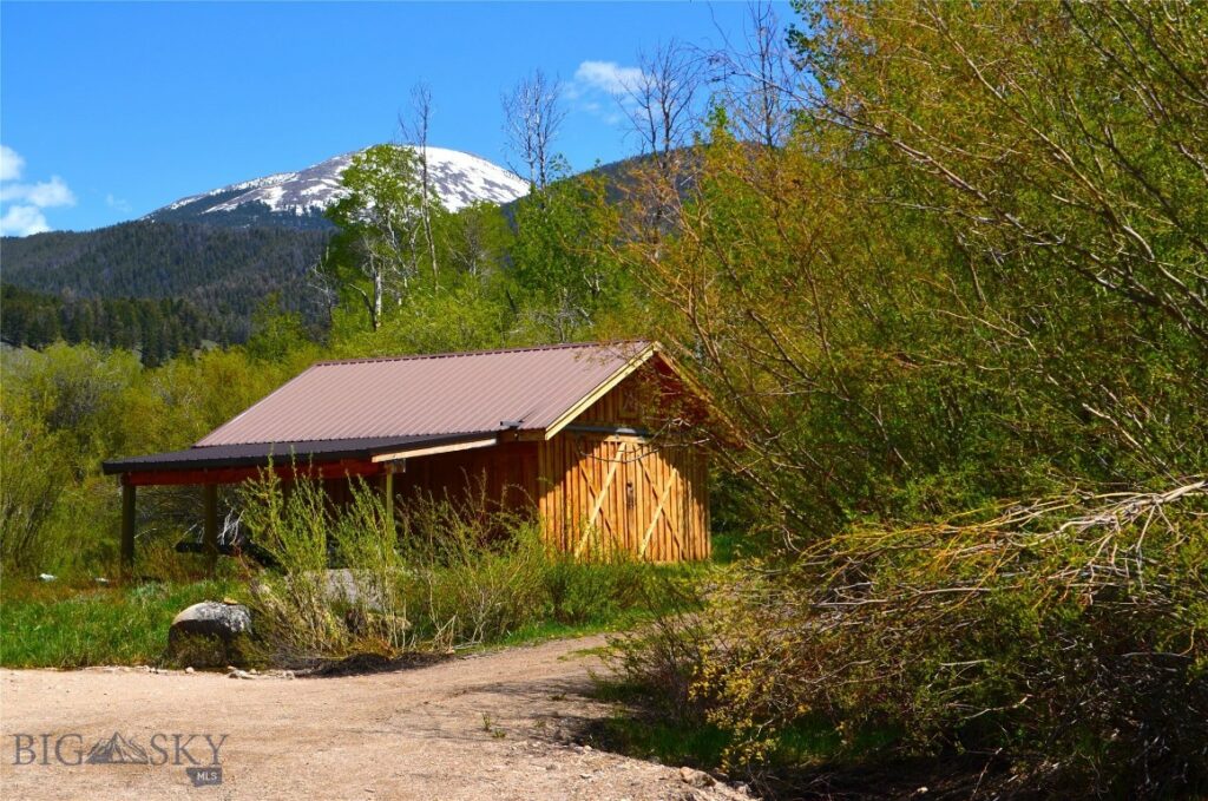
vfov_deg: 19.7
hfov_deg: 29.3
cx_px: 604
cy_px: 400
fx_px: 2311
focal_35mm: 69
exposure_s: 1/320
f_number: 9
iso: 100
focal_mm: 46
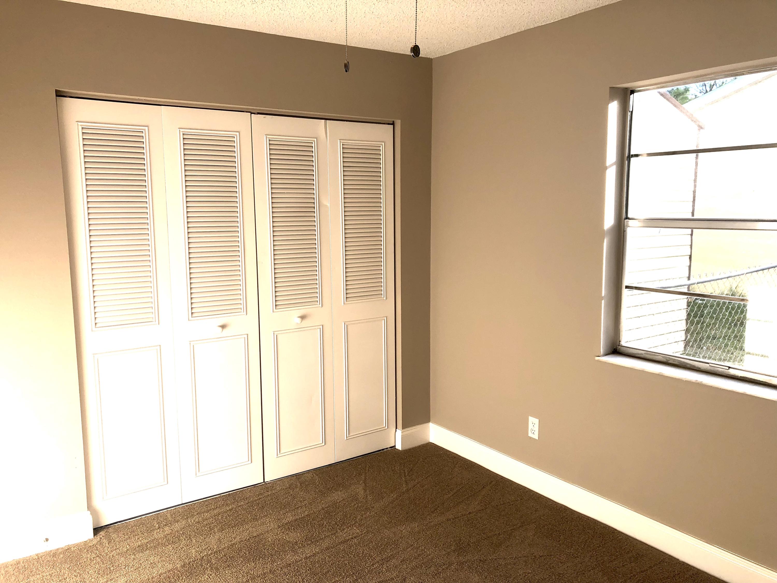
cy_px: 292
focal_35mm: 28
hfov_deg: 63.4
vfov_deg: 49.7
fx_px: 628
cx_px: 388
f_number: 1.8
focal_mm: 4
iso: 20
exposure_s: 1/204
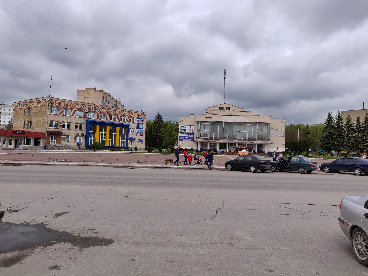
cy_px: 138
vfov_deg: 54.9
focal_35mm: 25
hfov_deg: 69.4
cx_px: 184
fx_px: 266
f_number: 1.7
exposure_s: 1/2045
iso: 100
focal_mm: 4.25
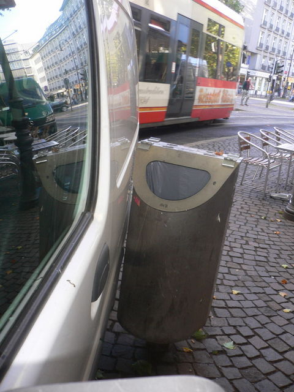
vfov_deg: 52.6
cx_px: 147
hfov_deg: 40.7
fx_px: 396
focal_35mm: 35
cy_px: 196
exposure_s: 1/60
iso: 100
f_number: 2.8
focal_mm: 5.8
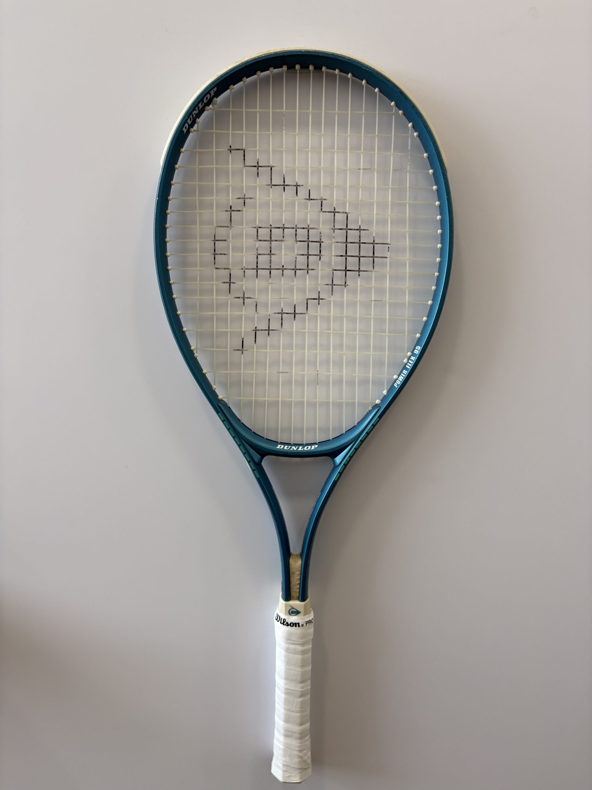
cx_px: 296
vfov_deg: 67.3
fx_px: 593
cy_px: 395
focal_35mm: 26
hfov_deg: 53.1
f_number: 1.6
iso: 125
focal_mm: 5.96
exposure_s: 1/100
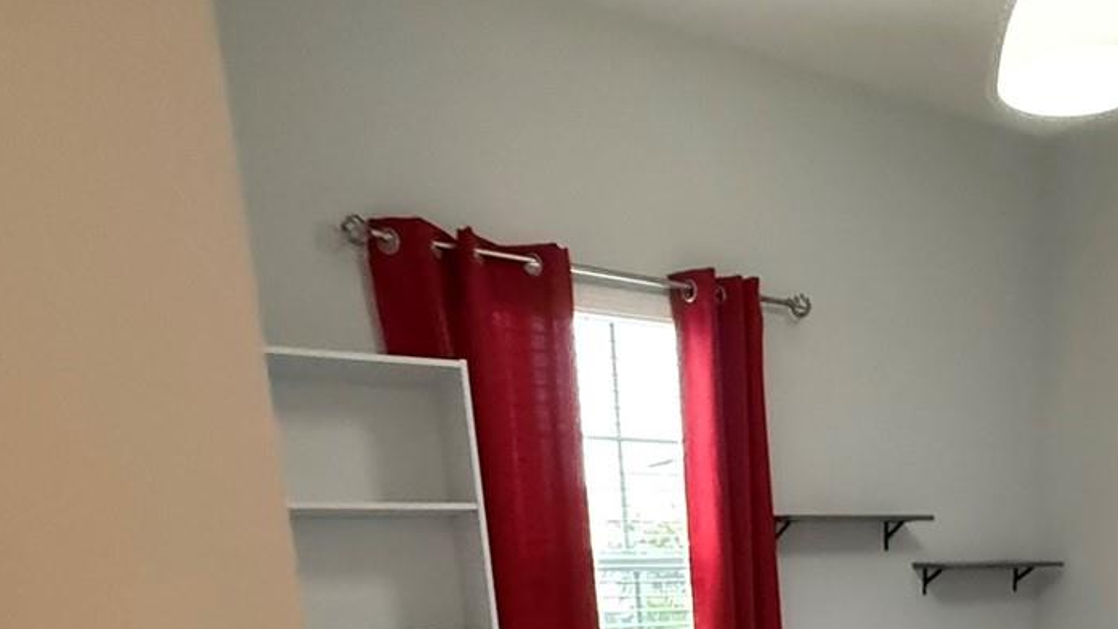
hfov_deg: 53.8
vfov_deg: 27.2
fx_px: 1038
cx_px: 852
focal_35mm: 35
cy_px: 854
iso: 800
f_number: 2.2
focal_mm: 2.22
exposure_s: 1/60
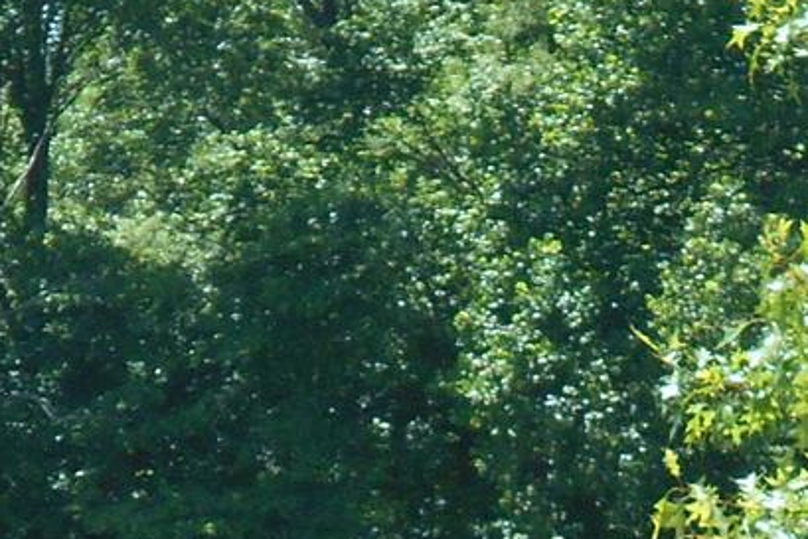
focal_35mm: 338
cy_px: 894
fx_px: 7588
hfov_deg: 6.1
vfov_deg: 4.0
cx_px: 627
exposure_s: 1/250
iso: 110
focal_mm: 11.6
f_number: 5.3
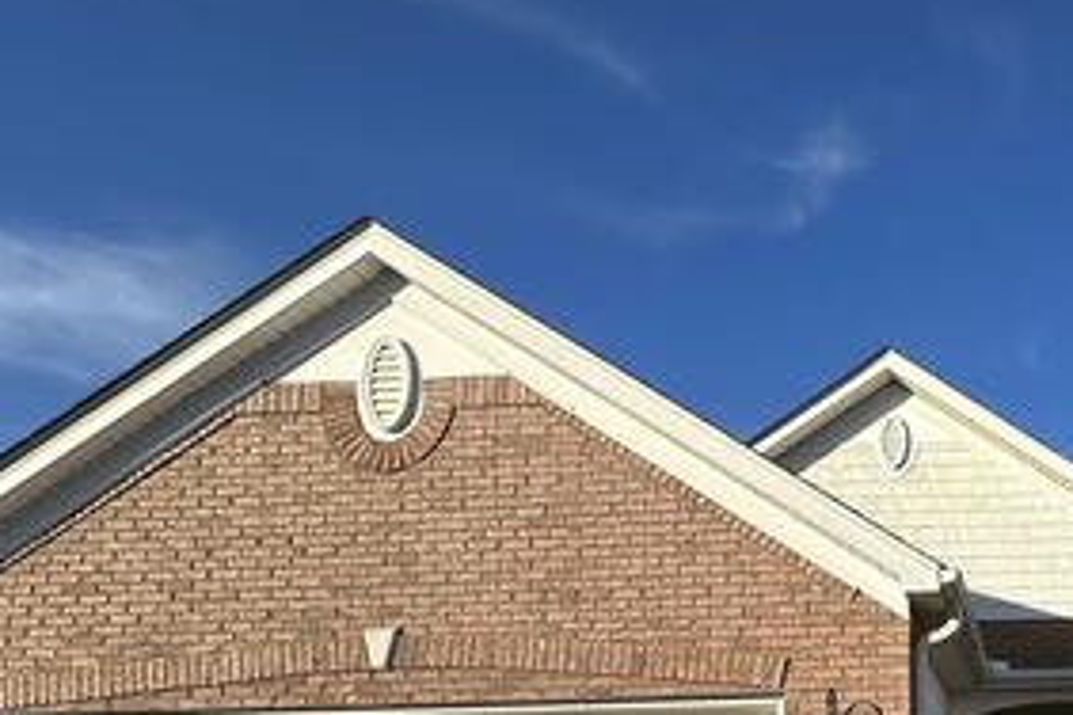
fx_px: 984
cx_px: 1031
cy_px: 764
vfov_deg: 35.0
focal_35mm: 33
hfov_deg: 48.8
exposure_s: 1/2398
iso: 50
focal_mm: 2.22
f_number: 2.2
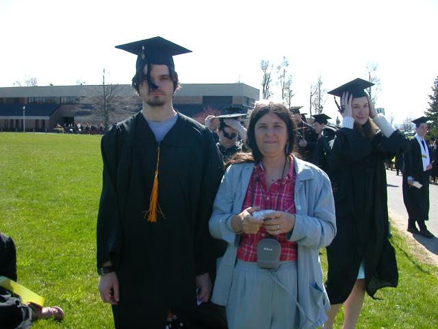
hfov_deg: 50.1
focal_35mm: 37
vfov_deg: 38.7
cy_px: 164
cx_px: 219
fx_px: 468
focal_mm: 5.6
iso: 100
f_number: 4.5
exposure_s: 1/351
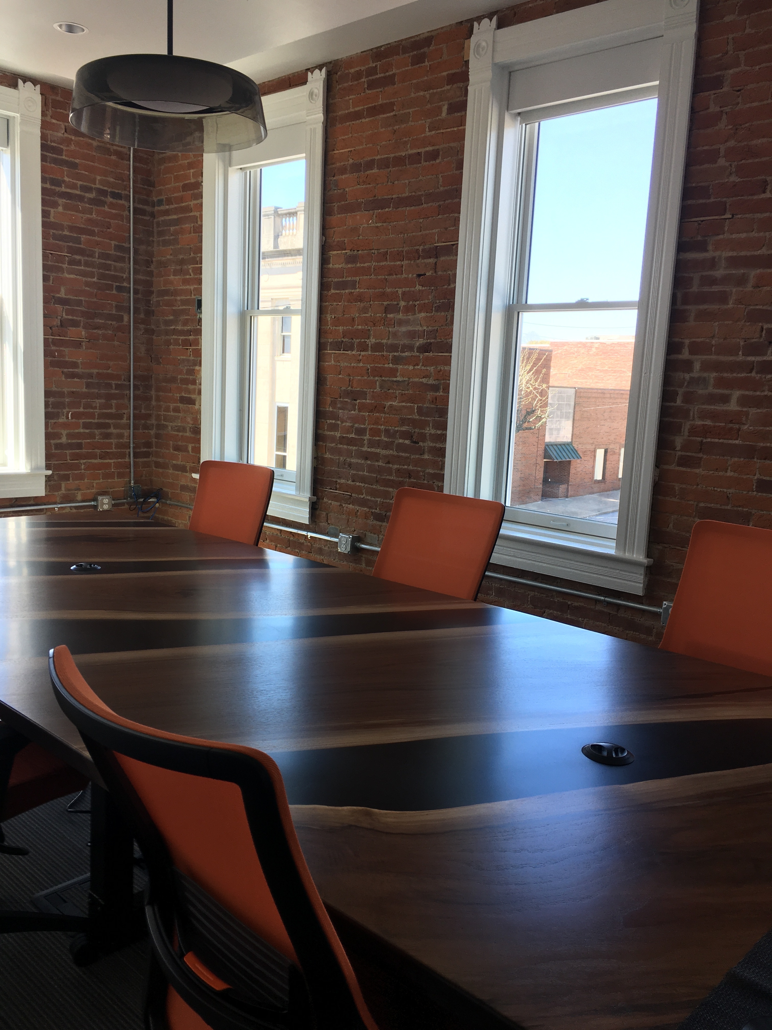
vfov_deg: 61.7
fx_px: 862
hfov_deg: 48.2
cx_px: 386
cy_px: 515
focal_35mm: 29
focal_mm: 4.15
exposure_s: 1/120
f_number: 2.2
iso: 25
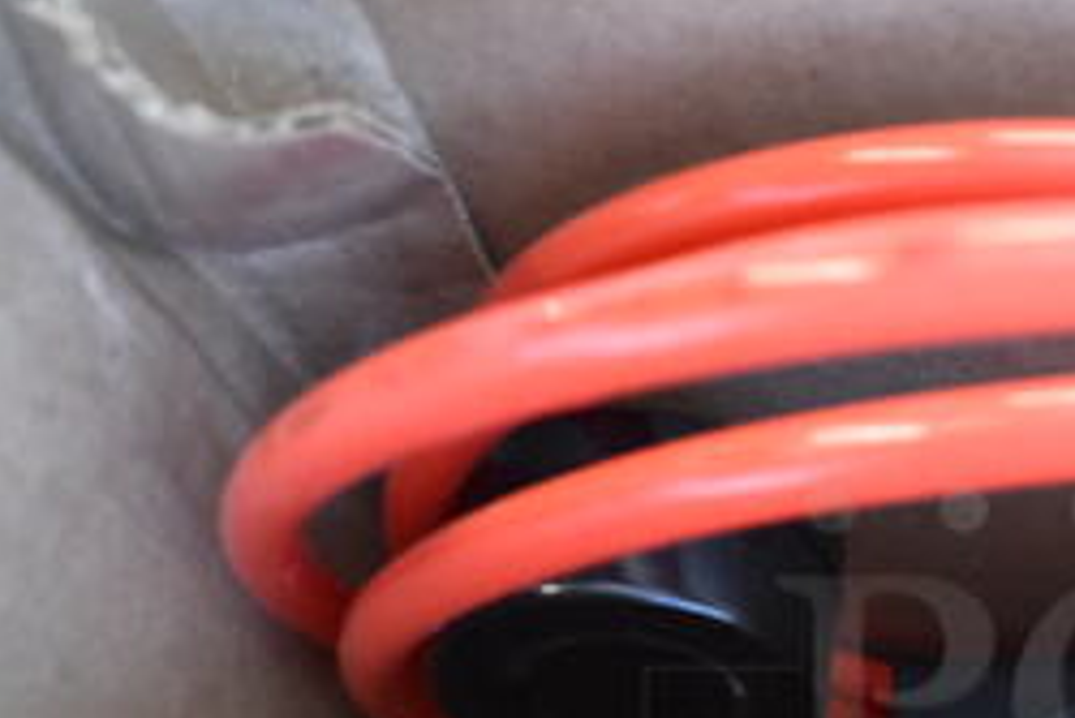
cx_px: 1096
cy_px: 684
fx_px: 1972
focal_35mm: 66
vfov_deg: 20.1
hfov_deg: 28.5
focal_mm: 18
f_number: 3.5
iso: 1100
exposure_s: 1/30
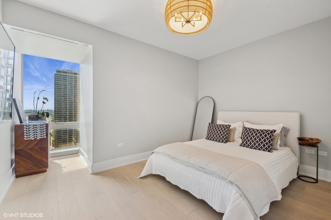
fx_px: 138
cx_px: 166
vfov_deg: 77.2
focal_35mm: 15
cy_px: 110
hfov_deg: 100.5
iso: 200
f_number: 11
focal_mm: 10
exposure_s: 1/5
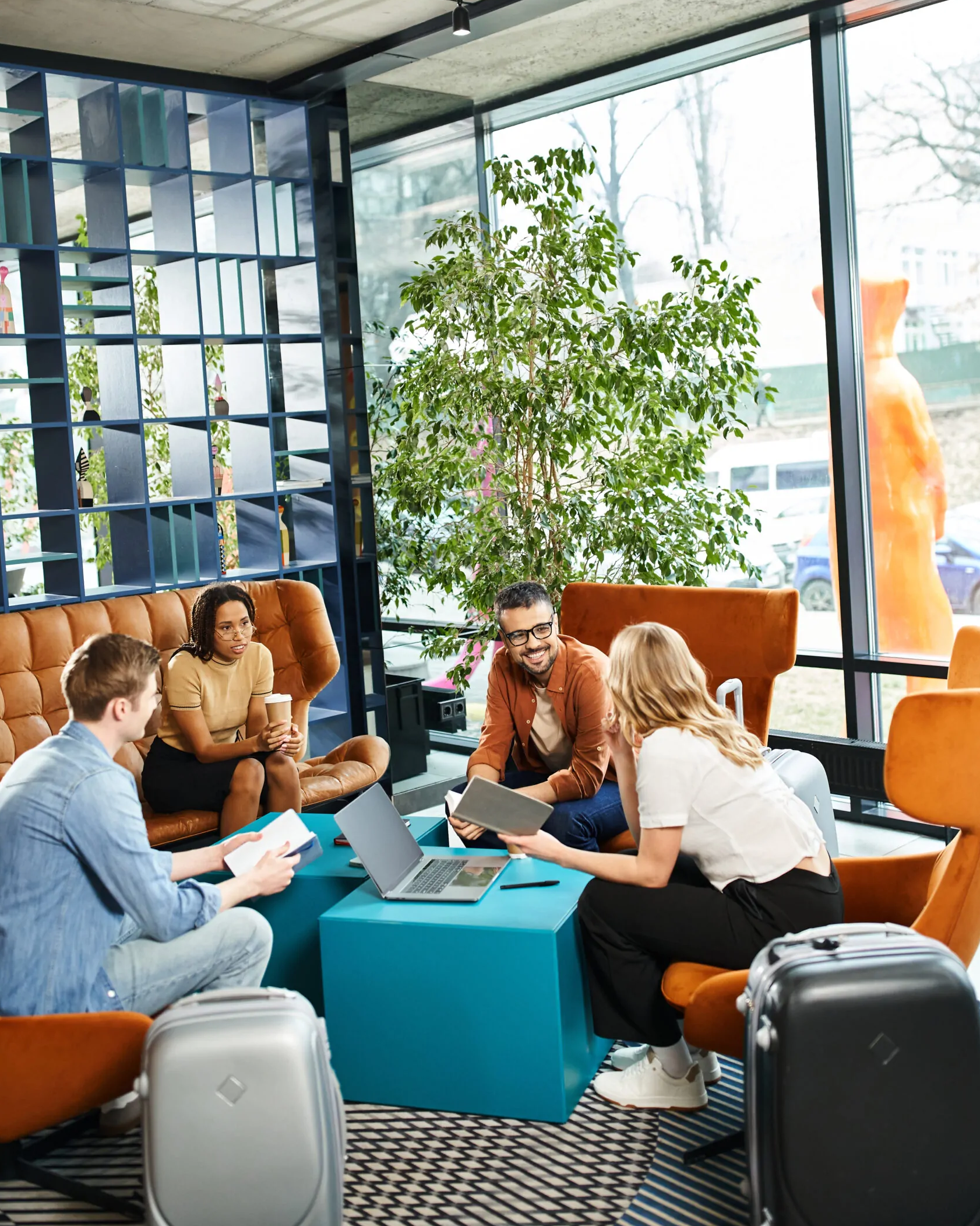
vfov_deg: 45.6
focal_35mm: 40
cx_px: 490
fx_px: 1450
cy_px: 498
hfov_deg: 37.3
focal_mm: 35
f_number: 2
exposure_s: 1/250
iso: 1250
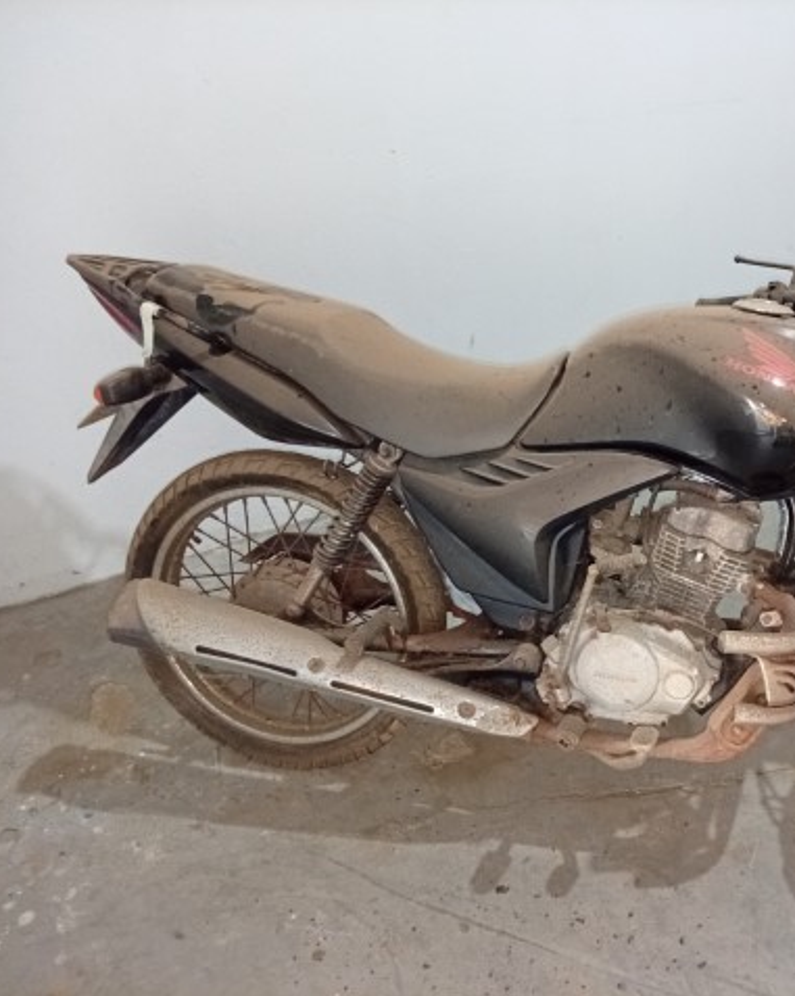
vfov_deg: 52.9
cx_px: 641
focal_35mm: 34
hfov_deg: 41.4
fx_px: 1001
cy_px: 499
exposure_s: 1/20
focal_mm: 4.15
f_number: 1.8
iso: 654
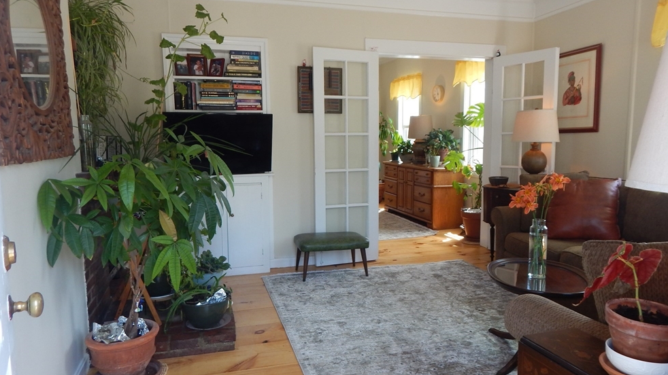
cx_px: 344
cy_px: 194
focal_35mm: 25
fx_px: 443
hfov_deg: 74.0
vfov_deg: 46.0
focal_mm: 4
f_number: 3
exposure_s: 1/50
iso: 125
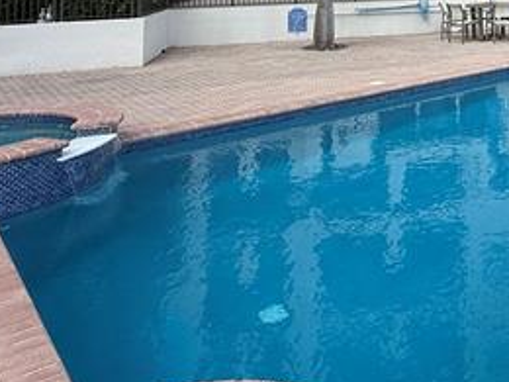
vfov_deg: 28.7
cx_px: 480
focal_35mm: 43
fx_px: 632
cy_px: -88
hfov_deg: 39.8
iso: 50
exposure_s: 1/1068
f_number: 2.2
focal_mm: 2.22
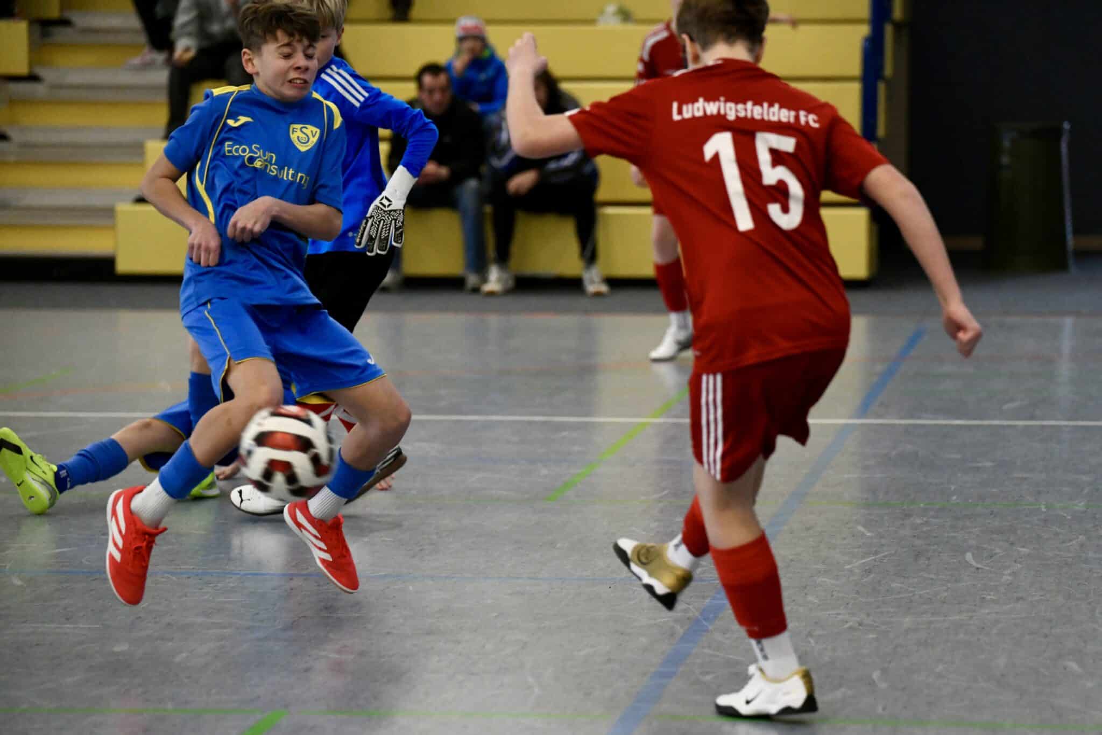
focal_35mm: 122
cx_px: 551
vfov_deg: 11.2
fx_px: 3734
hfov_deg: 16.8
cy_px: 368
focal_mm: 122
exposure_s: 1/1250
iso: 5000
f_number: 2.8
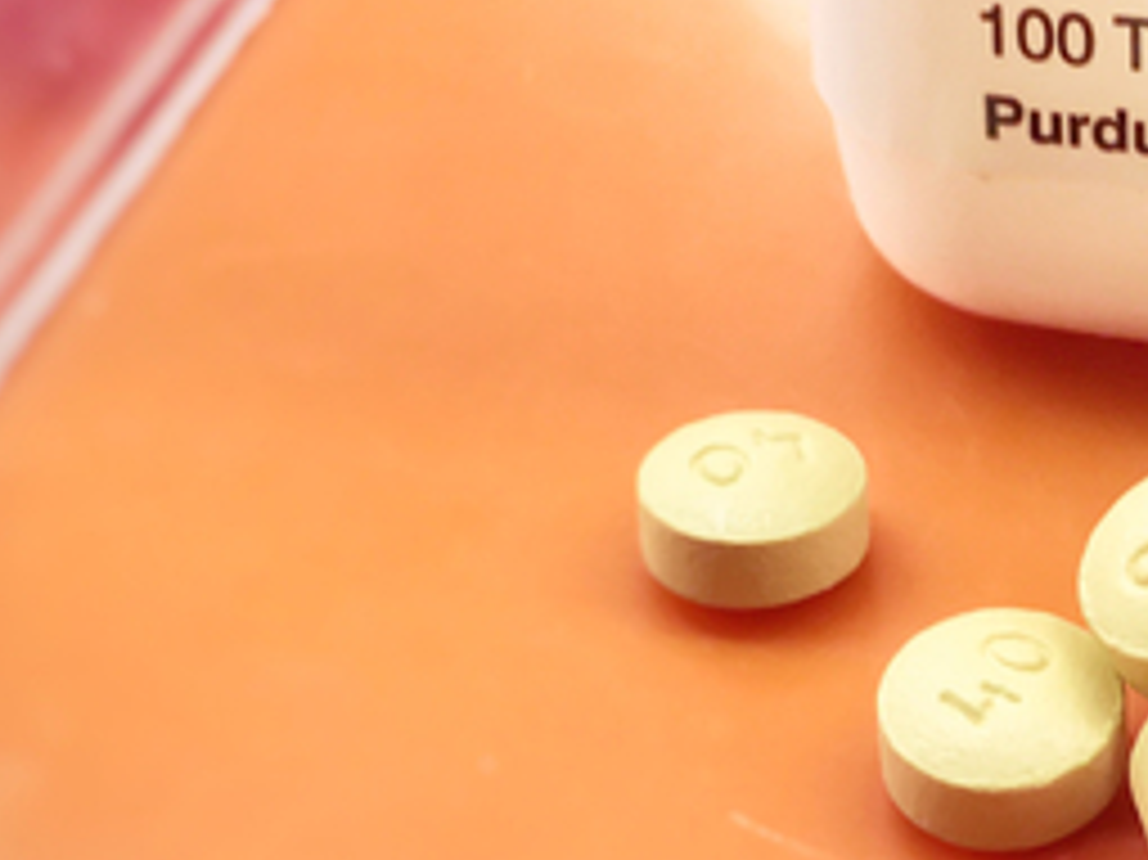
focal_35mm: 91
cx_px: 1107
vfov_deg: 16.2
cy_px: 315
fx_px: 3016
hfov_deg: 20.9
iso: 32
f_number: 2.2
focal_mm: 4.15
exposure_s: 1/30
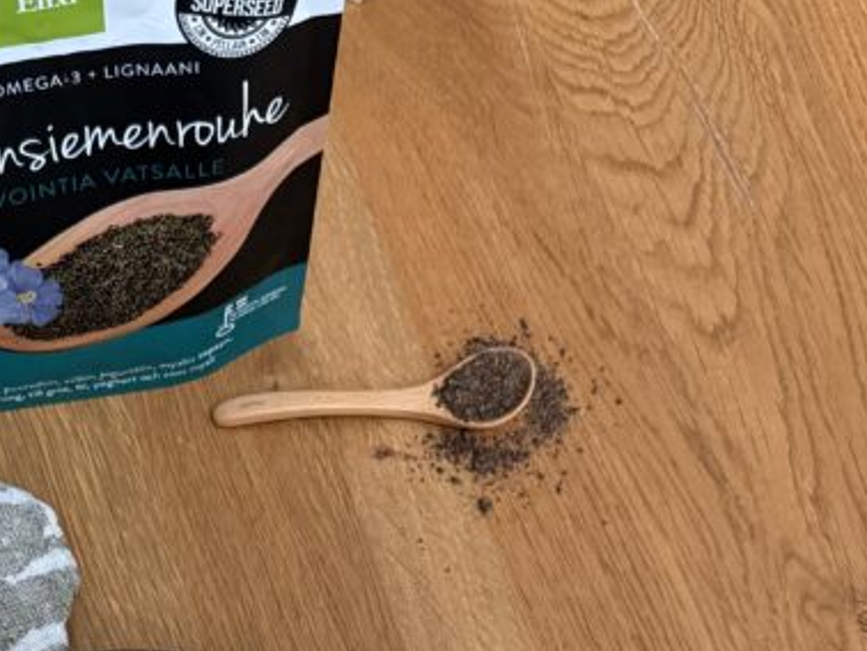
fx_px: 1629
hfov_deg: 28.7
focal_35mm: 65
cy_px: 802
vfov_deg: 20.9
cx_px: 89
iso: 400
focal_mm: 6.76
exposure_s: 1/60
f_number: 1.78
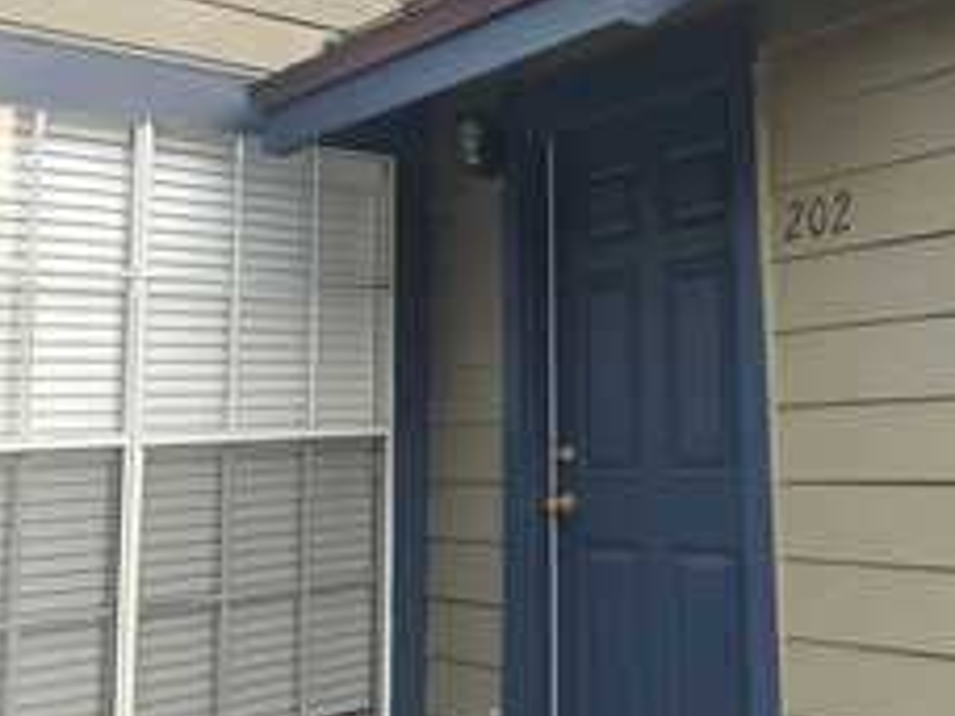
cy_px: 230
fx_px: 1186
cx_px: 815
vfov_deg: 33.3
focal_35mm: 43
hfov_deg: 41.2
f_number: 1.6
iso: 100
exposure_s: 1/72
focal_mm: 6.06
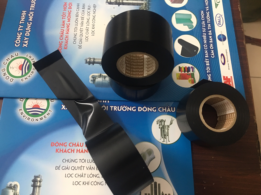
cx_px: 130
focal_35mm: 29
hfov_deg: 61.7
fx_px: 219
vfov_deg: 48.2
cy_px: 98
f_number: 2.2
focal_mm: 4.15
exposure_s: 1/8
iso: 100
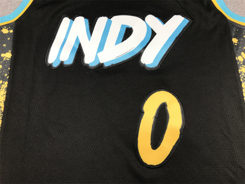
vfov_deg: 49.7
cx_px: 122
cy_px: 92
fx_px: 198
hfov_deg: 63.4
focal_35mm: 28
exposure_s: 1/50
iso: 25
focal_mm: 3.99
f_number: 1.8
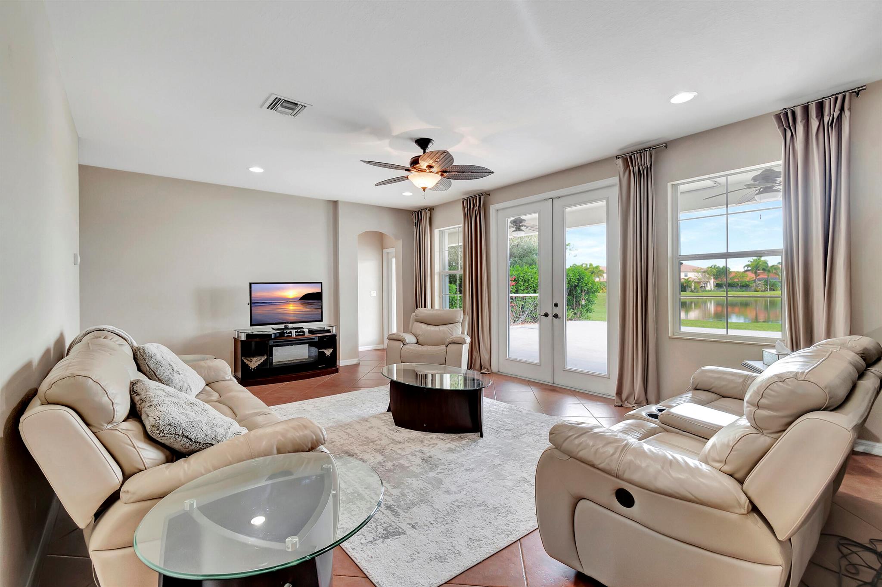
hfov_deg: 100.4
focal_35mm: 15
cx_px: 441
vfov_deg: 77.3
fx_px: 367
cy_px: 294
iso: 400
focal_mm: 10
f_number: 8
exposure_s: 1/15
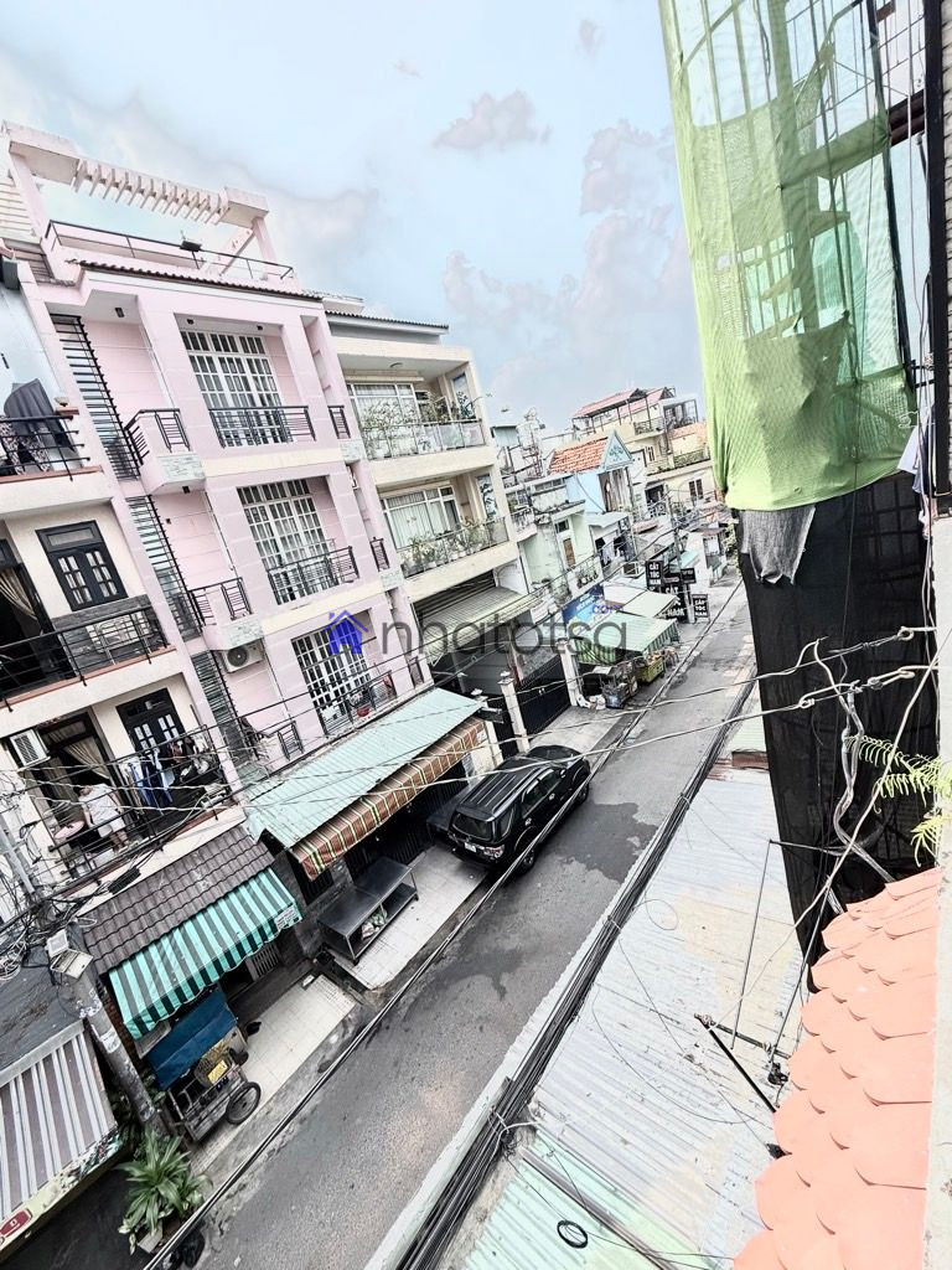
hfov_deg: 85.7
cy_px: 635
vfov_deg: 102.1
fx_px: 513
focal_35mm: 14
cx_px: 476
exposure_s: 1/770
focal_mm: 2.22
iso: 64
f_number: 2.2
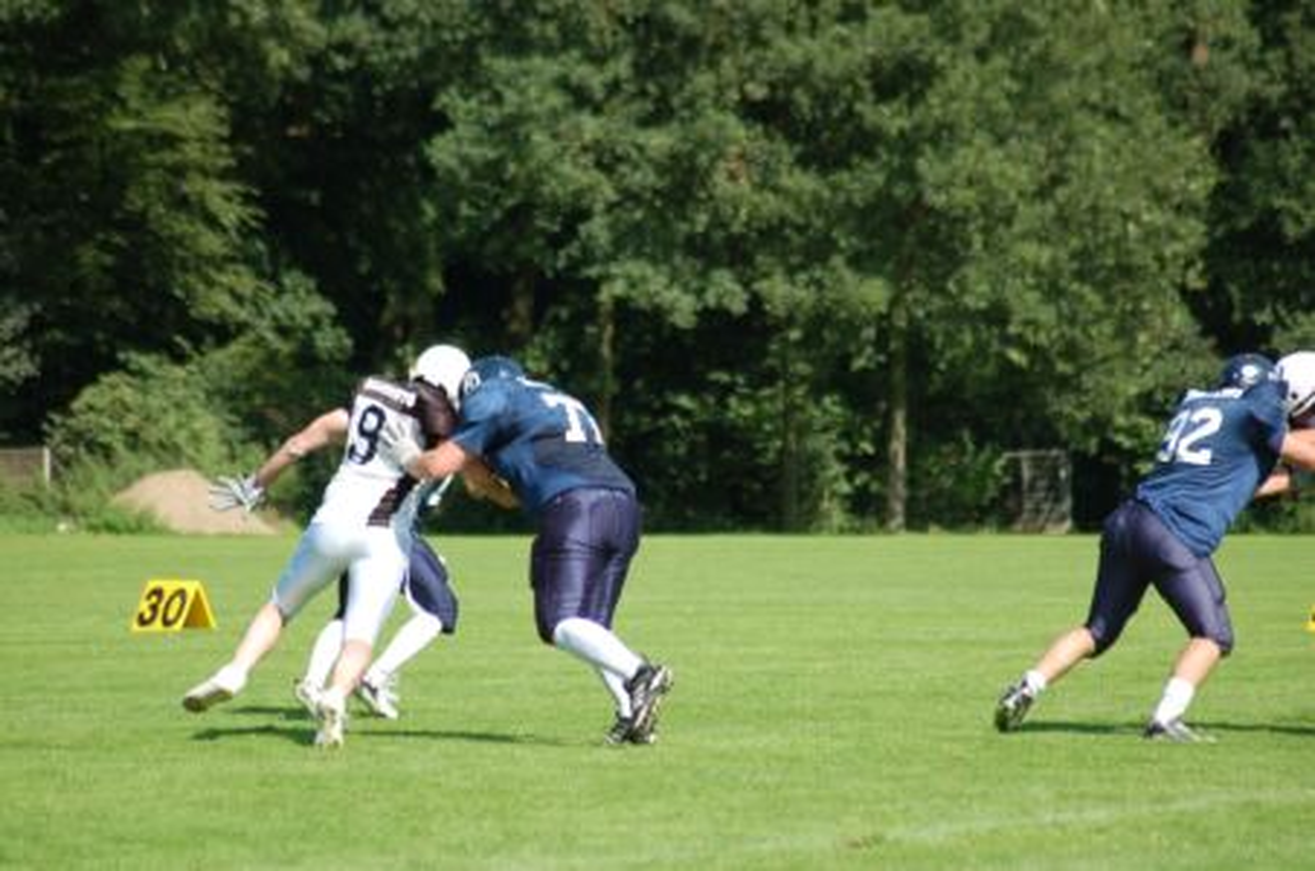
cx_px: 658
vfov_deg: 5.4
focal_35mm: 255
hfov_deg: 8.1
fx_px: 9295
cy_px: 436
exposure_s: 1/1000
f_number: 4.8
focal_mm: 170
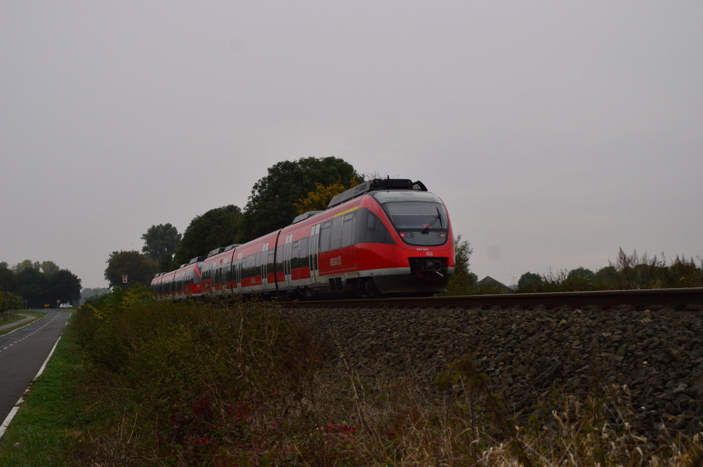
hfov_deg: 53.2
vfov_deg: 36.8
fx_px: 702
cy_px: 234
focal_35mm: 36
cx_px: 352
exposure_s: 1/640
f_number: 6.3
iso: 800
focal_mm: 24
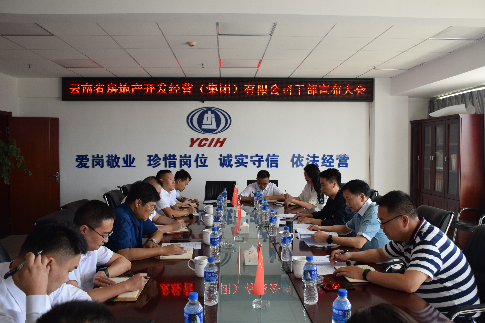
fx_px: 404
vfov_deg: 43.6
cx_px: 242
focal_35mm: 30
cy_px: 162
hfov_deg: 61.9
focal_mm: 20
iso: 400
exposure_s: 1/125
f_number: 5.6
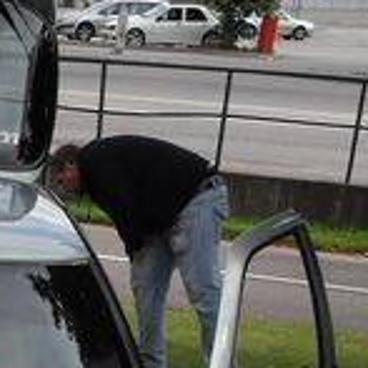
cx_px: -108
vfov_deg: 14.5
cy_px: 628
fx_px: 1299
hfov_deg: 15.4
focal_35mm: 108
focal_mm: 6
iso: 80
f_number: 7.1
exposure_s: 1/125
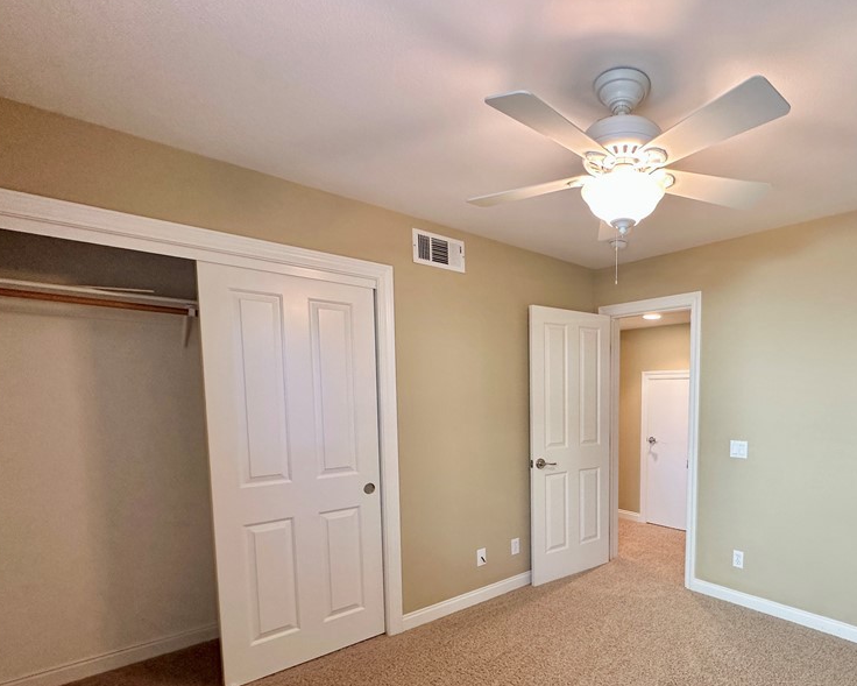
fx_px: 482
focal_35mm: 19
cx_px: 581
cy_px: 433
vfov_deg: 69.6
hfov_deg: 80.1
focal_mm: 2.22
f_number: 2.2
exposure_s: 1/60
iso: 200
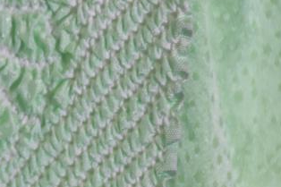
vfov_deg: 1.4
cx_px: -118
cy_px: 80
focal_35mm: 959
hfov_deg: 2.1
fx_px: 7479
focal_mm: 185
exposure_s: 1/125
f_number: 6.3
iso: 900
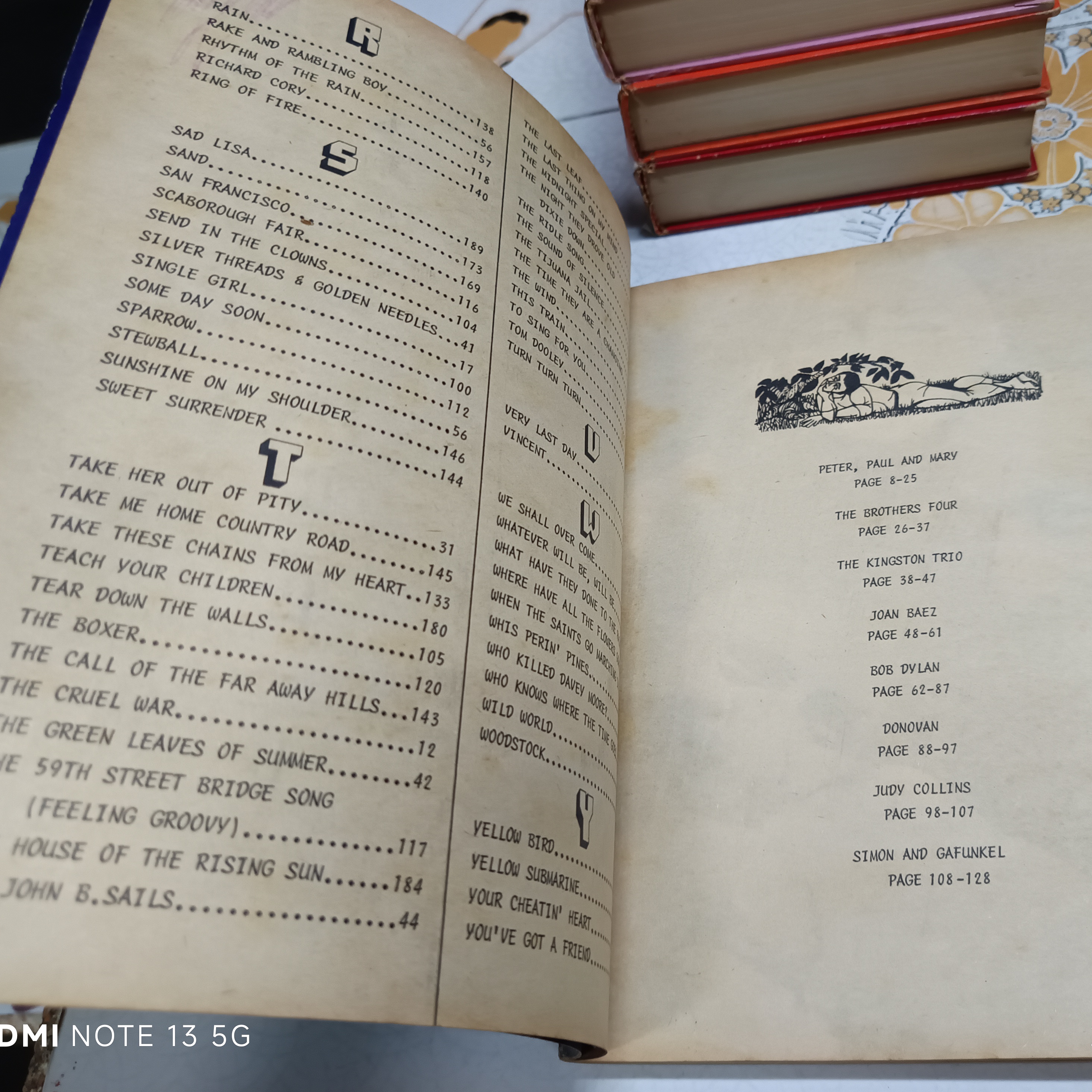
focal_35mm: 29
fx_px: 1035
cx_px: 650
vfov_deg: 55.6
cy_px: 534
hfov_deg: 55.3
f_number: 1.7
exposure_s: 1/33.3
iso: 1215
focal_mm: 5.31
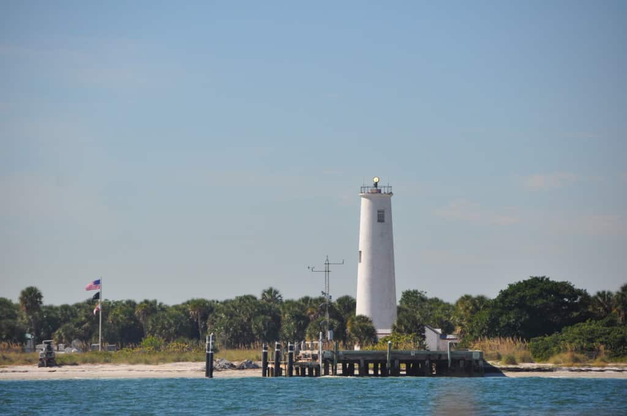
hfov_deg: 8.1
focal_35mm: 255
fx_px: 4436
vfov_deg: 5.4
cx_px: 314
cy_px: 208
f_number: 5.6
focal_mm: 170
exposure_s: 1/2000
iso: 280
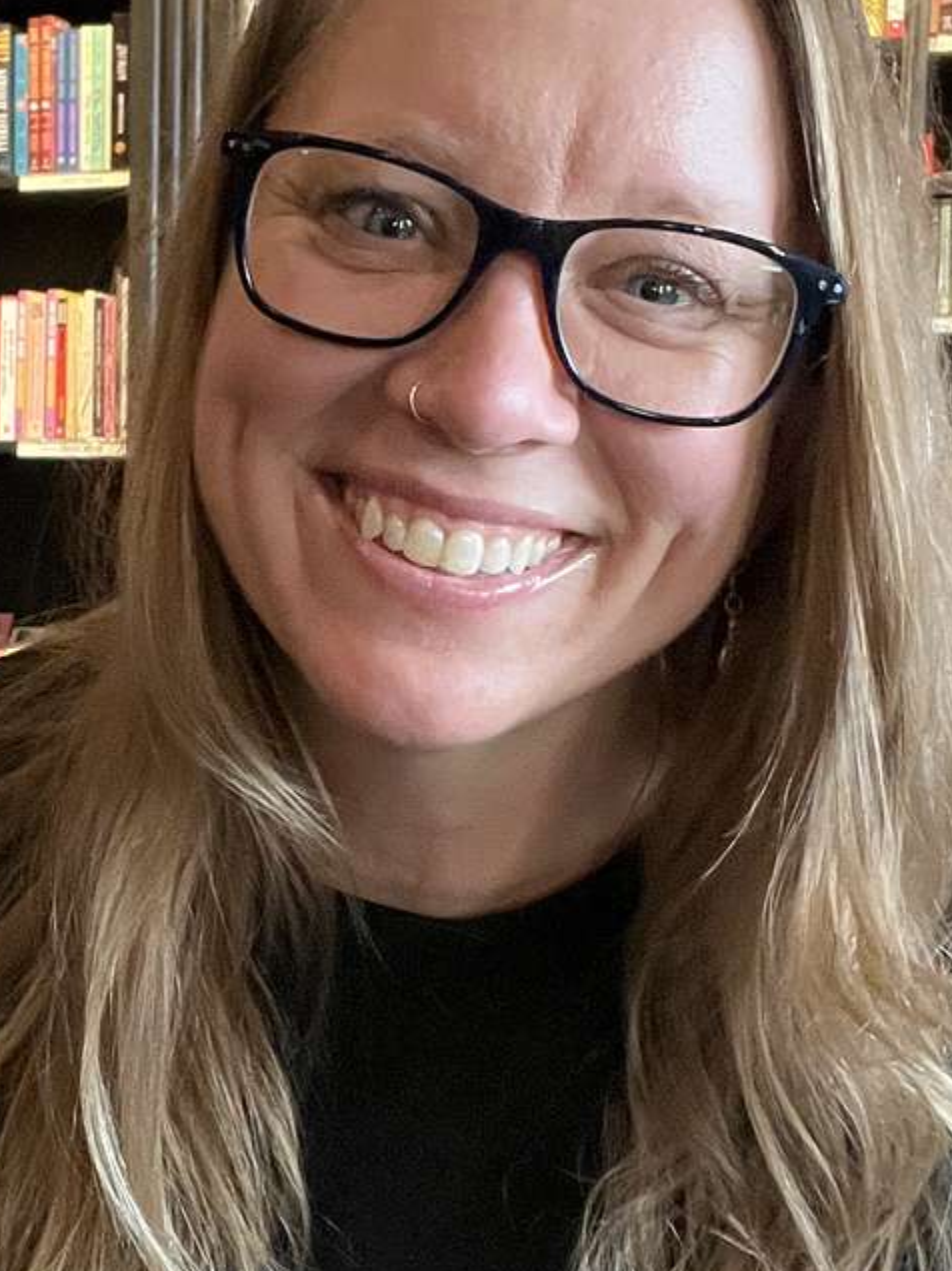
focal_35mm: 68
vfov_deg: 28.6
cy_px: 624
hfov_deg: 21.3
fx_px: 2494
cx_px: 188
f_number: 2.2
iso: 500
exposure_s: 1/30
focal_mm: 2.71
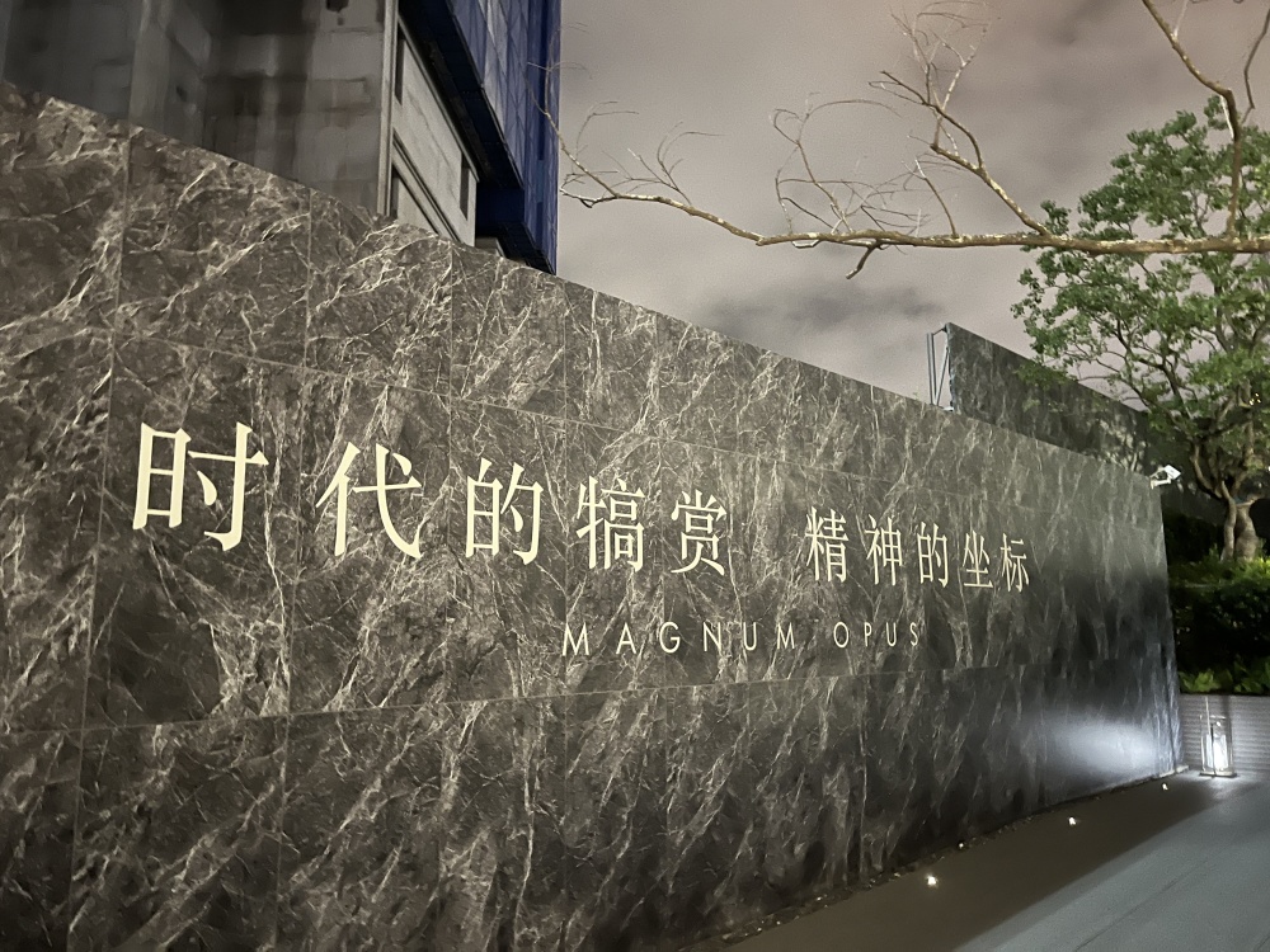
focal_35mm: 26
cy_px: 476
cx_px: 635
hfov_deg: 67.3
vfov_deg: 53.1
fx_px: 954
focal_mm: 5.1
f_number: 1.6
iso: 640
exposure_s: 1/10
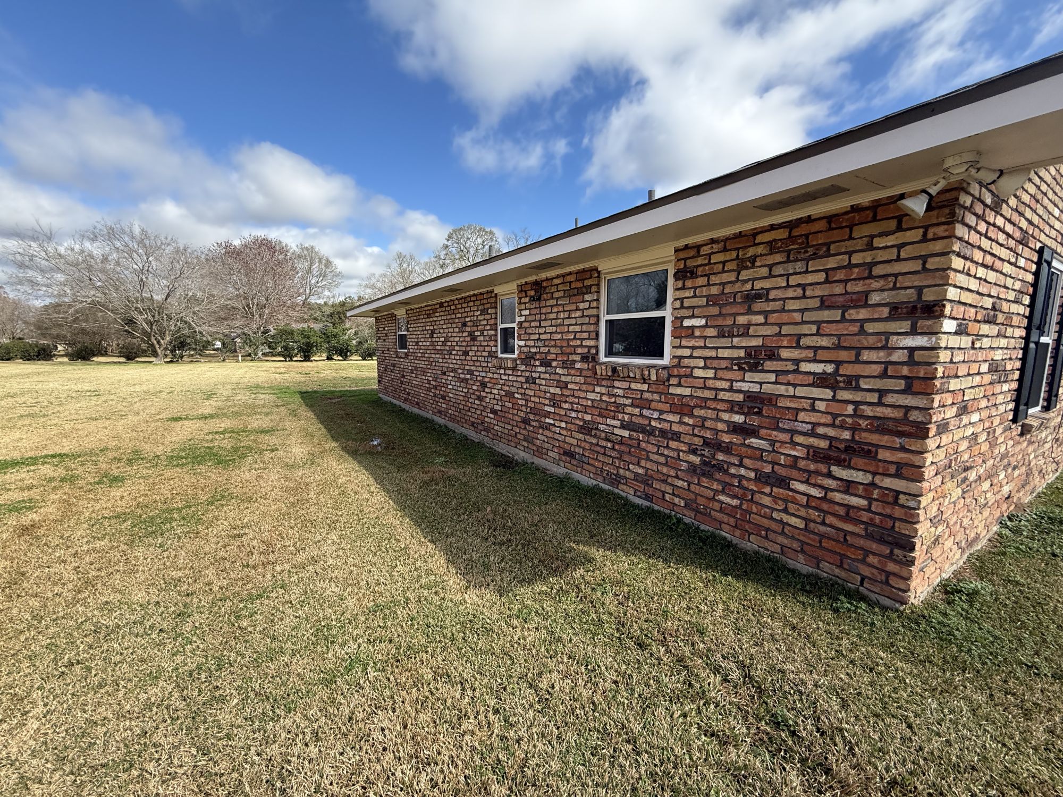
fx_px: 430
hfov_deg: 102.1
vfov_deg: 85.7
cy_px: 398
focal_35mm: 14
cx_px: 532
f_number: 2.2
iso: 50
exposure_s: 1/901
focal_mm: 2.22
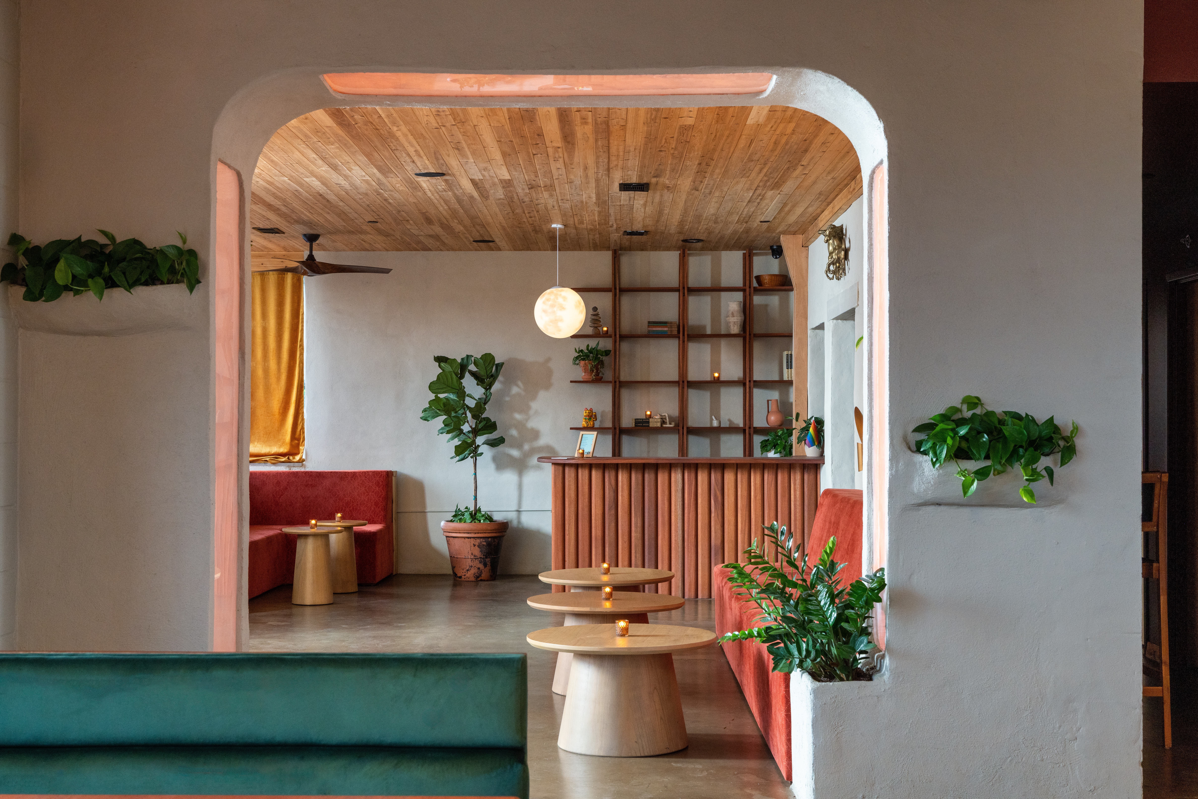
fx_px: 1597
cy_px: 400
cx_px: 599
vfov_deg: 28.1
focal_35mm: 48
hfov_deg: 41.1
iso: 1000
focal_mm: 48
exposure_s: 1/8
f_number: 8
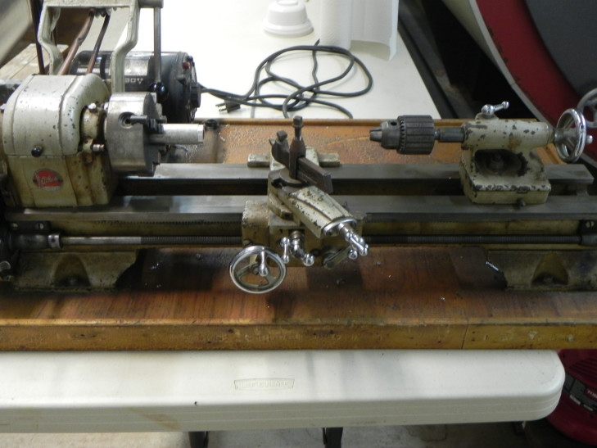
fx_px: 638
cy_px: 224
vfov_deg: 38.7
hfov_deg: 50.1
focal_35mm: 37
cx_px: 298
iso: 400
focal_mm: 6.6
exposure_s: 1/15.4
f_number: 3.2
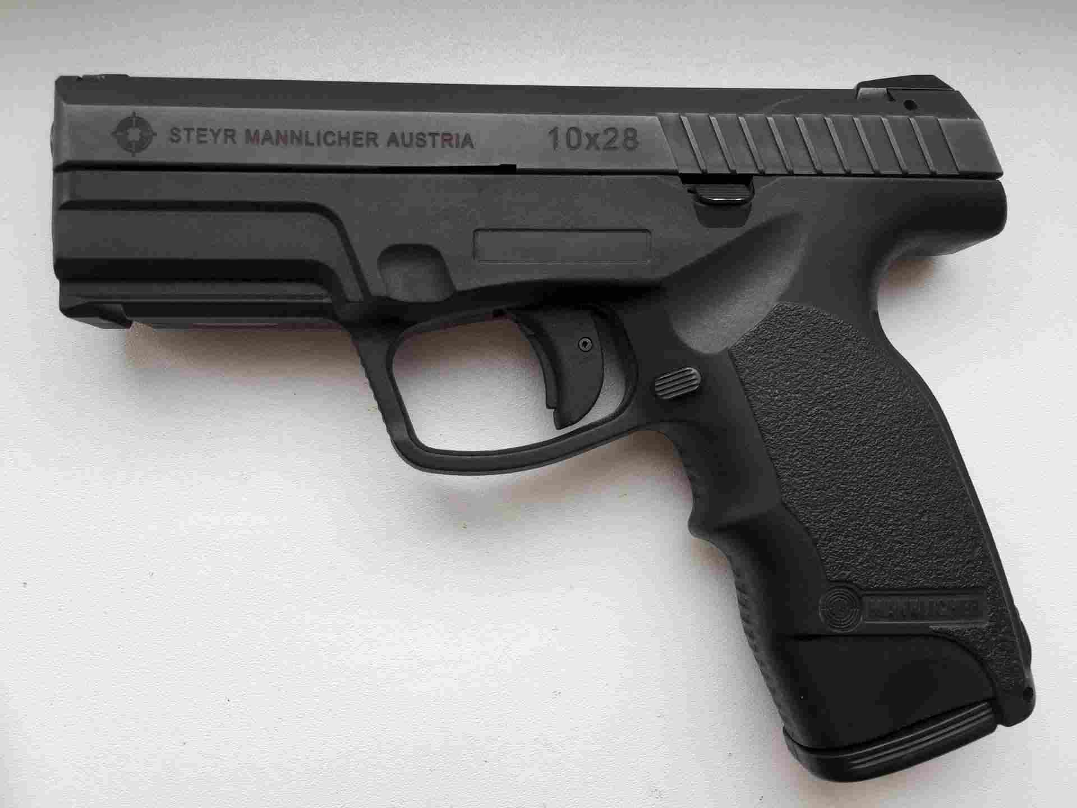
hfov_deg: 61.7
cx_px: 538
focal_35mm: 29
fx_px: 902
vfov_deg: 48.2
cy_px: 404
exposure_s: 1/181
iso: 32
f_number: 2.2
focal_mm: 4.15
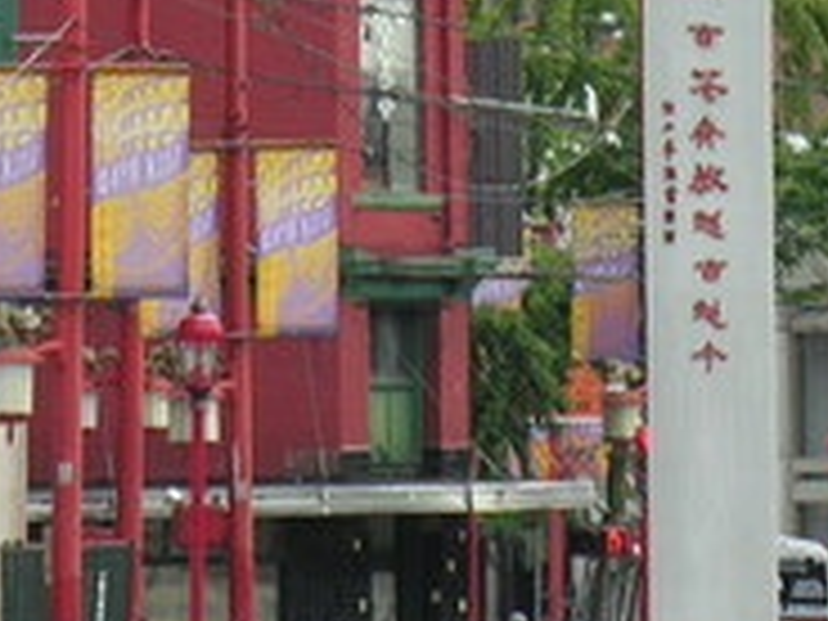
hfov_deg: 3.3
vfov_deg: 2.5
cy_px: -443
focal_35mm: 597
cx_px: 1512
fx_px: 14280
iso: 50
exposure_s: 1/140
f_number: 5.5
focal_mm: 40
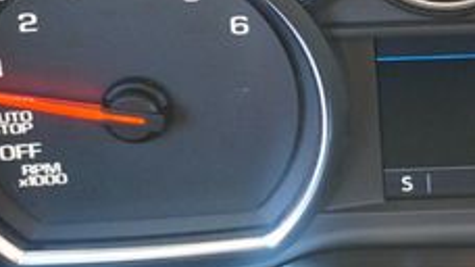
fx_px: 1277
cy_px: 25
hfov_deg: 20.3
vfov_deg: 11.8
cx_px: 500
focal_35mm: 101
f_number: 4.5
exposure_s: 1/60
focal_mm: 23
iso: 800
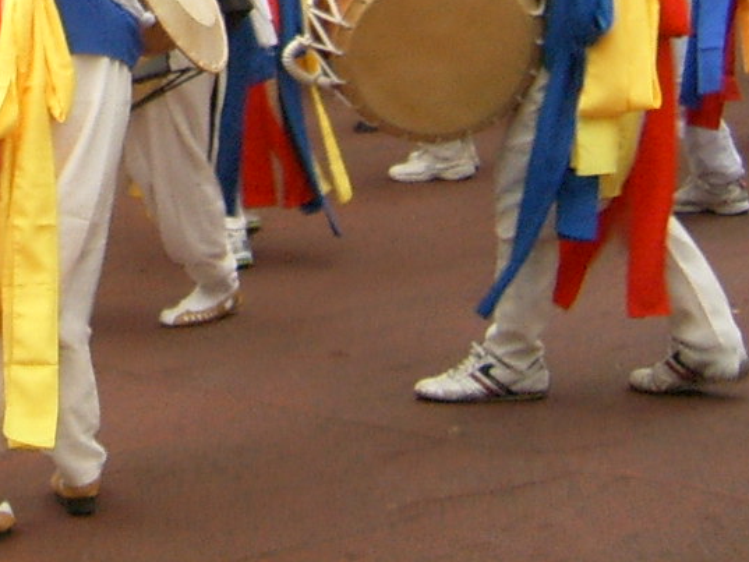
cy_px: -264
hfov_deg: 14.0
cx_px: -301
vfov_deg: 10.7
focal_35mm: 134
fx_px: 2900
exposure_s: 1/20
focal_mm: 7.5
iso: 100
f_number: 3.1
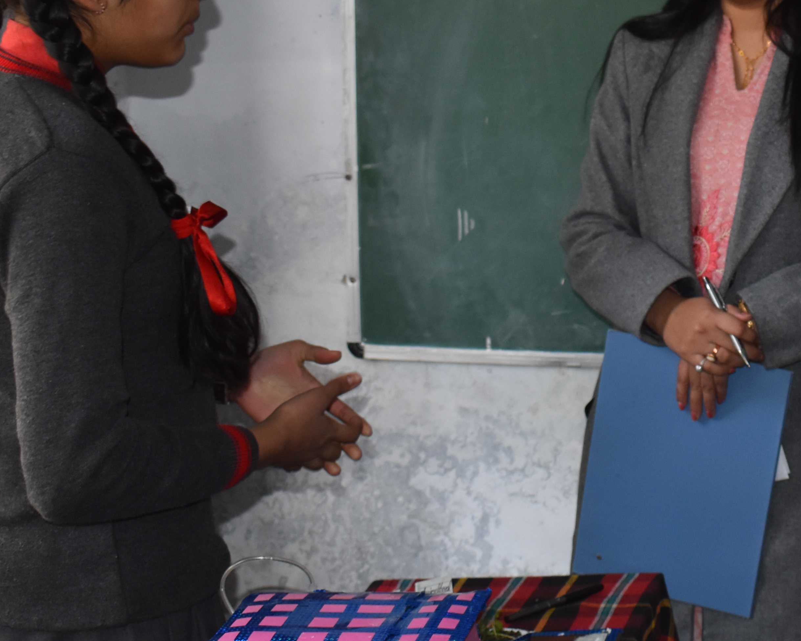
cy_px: 209
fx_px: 1968
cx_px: 795
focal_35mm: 83
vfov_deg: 18.4
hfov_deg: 22.2
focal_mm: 24
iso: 800
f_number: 5
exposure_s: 1/100
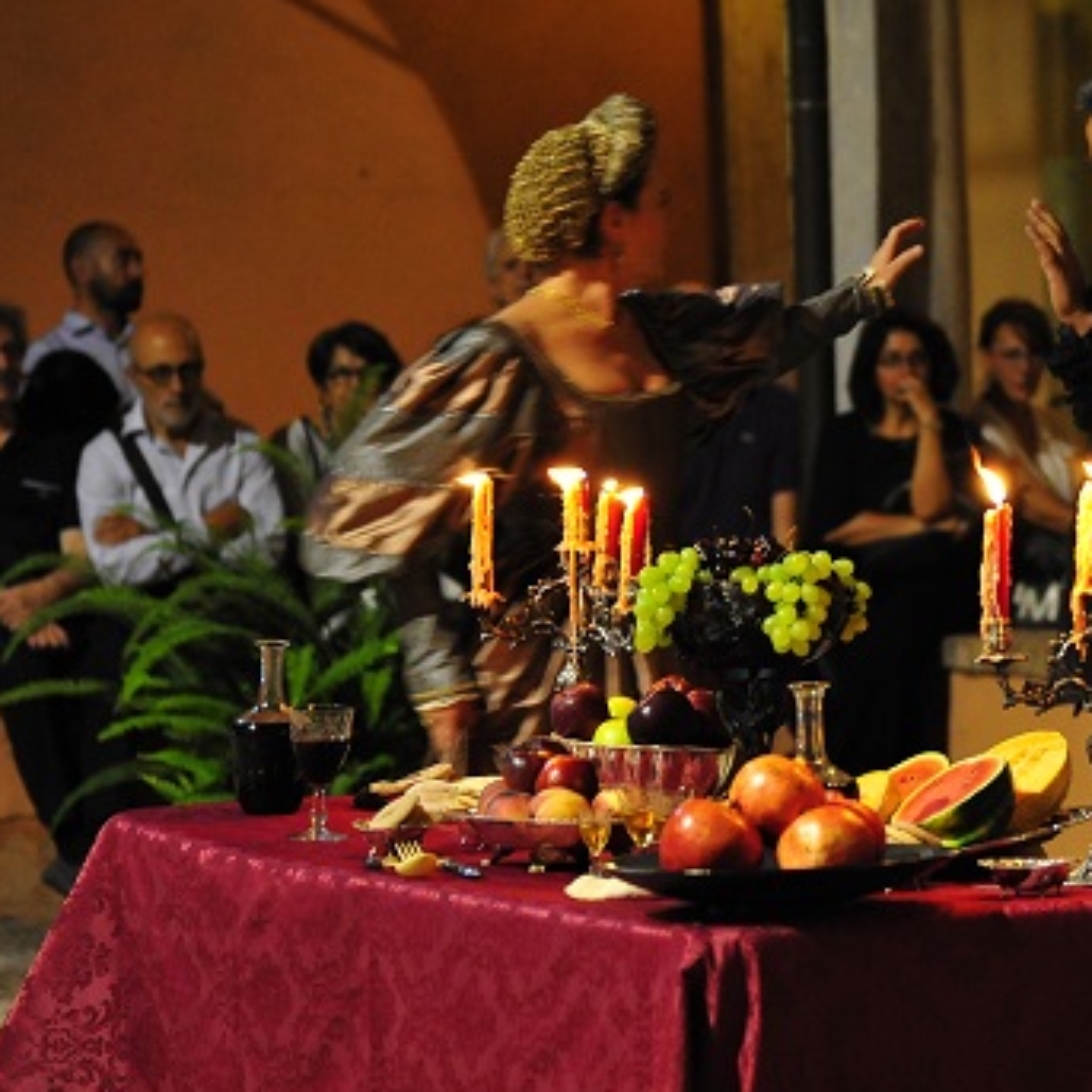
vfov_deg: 8.4
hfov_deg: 8.4
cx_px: 946
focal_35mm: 208
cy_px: 689
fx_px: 7424
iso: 3200
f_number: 4
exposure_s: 1/30
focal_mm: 120
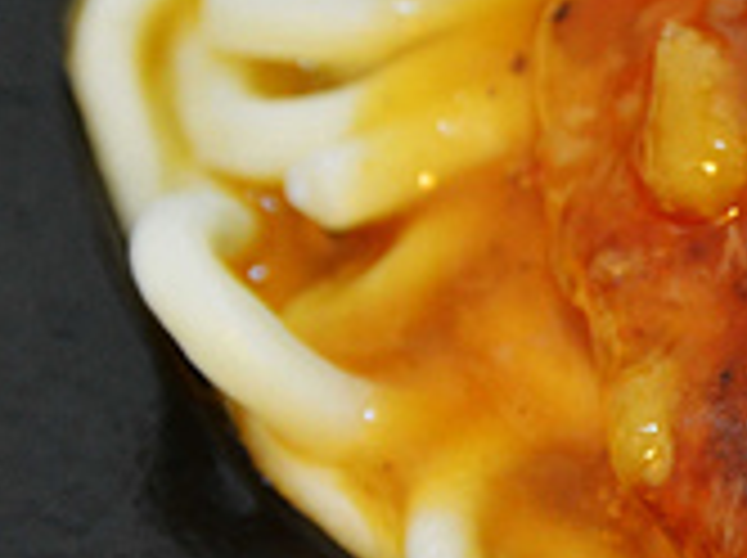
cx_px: 1400
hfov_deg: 6.9
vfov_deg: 5.3
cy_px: 40
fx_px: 5990
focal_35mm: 278
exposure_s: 1/10
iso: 800
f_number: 5.6
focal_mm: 50
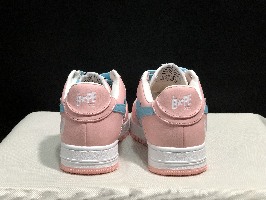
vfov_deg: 25.7
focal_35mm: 57
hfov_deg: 33.8
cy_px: 100
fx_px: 438
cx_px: 133
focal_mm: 6.6
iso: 80
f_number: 2.8
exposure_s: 1/30
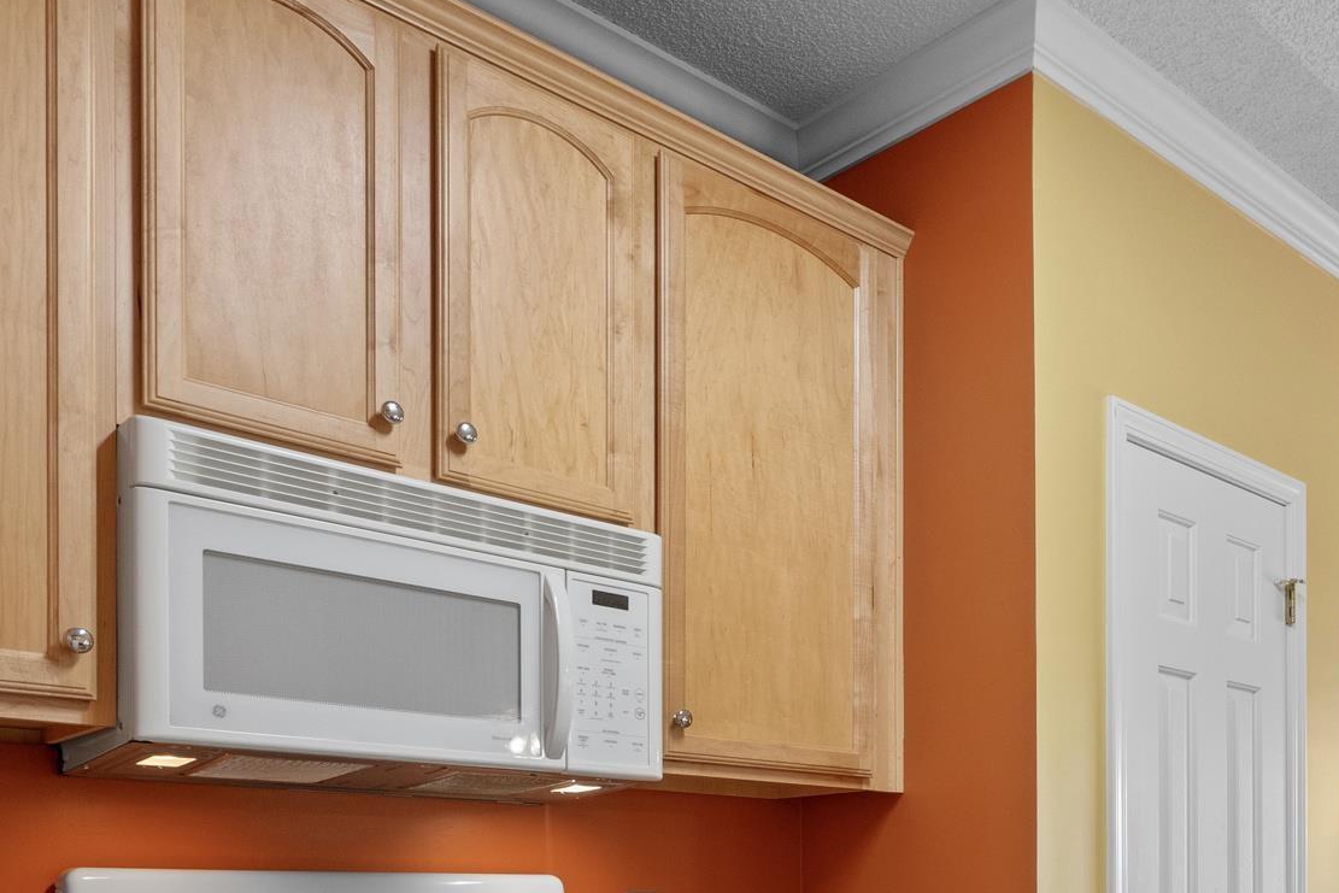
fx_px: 1339
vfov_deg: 33.7
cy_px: 896
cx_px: 986
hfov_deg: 51.1
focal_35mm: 36
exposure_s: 1/15
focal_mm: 16
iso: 1000
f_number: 8
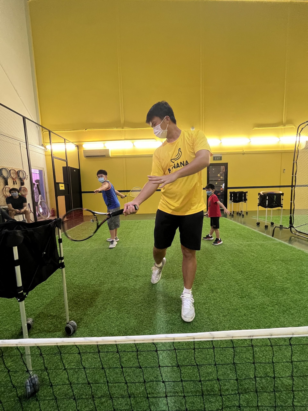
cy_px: 206
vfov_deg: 106.2
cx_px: 154
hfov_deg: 89.9
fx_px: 154
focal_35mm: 13
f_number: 1.8
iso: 400
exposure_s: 1/50
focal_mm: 1.57
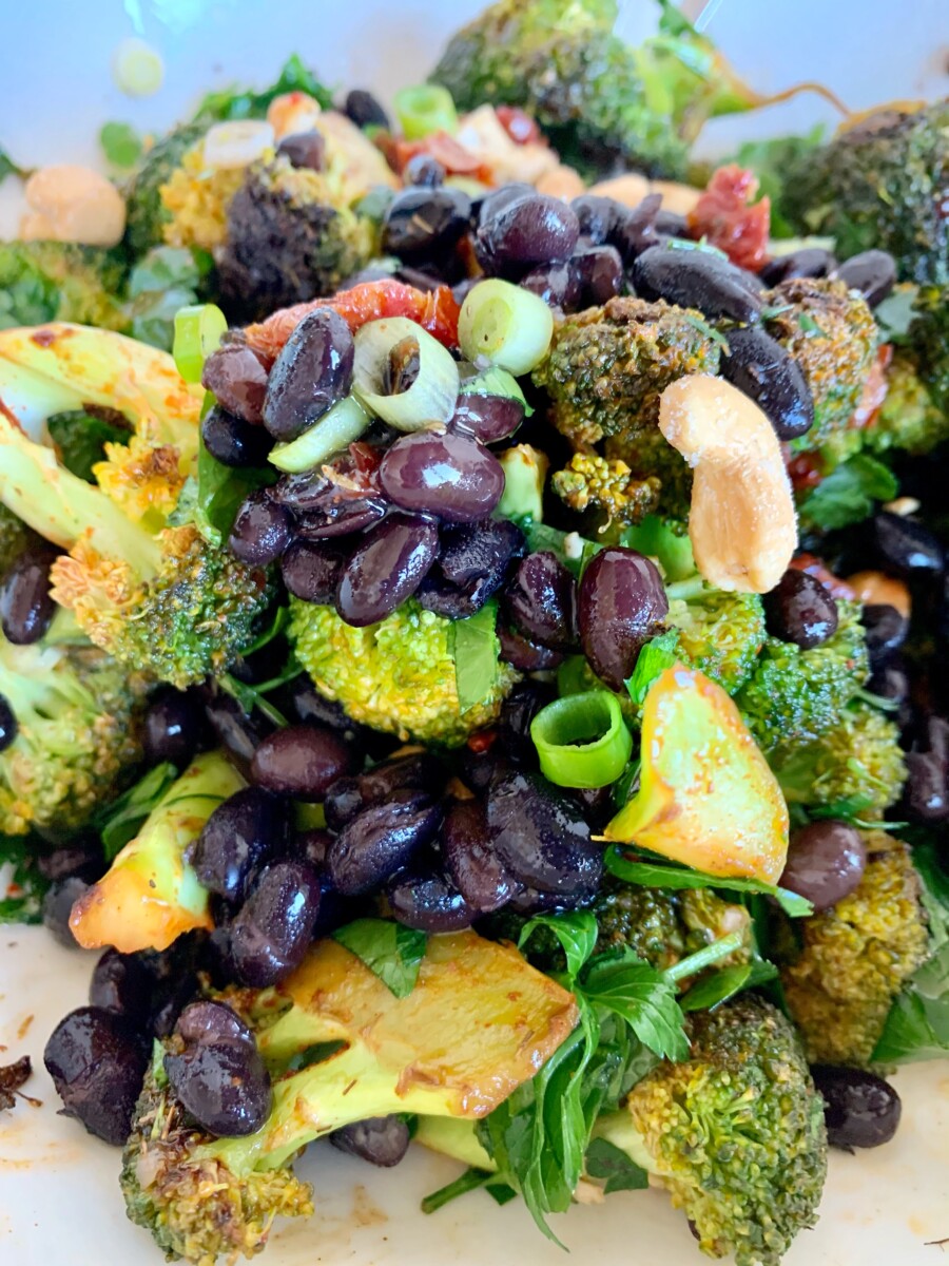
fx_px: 950
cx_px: 474
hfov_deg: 53.1
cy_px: 633
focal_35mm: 26
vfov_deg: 67.3
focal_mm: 4.25
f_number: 1.8
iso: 400
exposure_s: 1/60
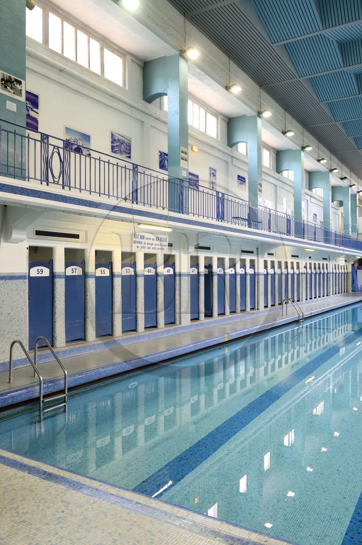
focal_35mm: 29
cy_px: 272
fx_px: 438
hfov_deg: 44.9
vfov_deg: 63.7
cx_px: 181
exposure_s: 1/60
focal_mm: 29
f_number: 5.6
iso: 800
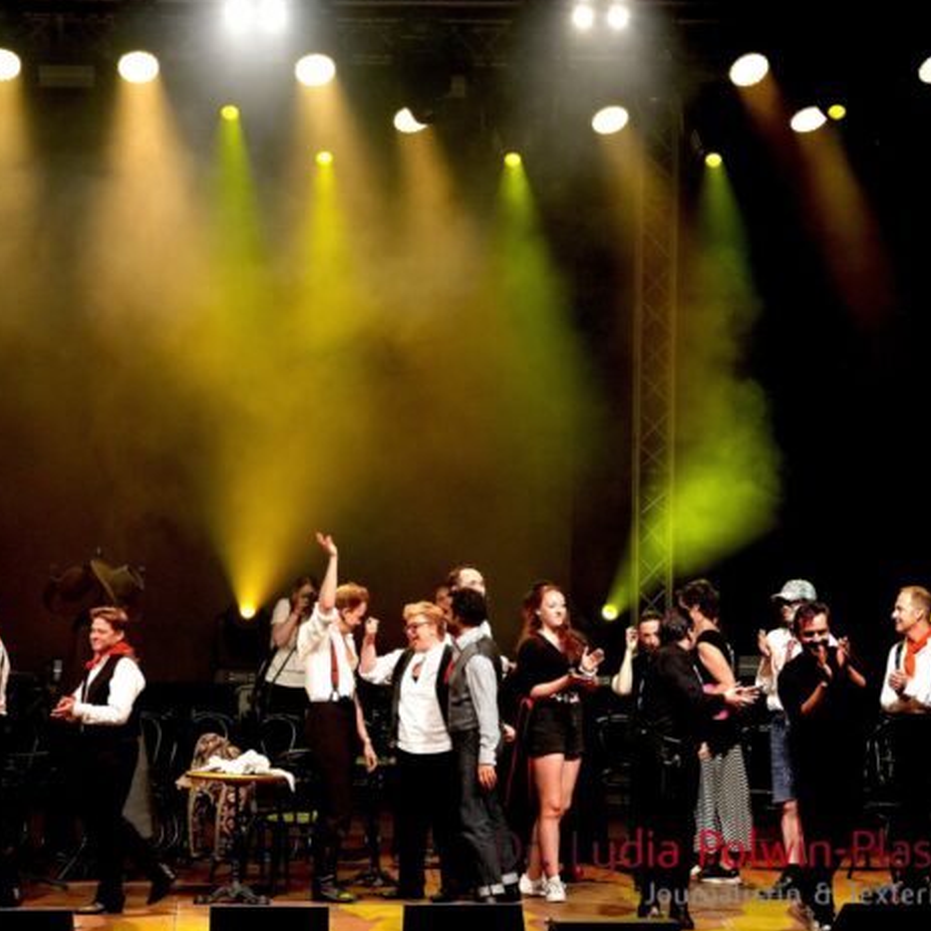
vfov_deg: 10.2
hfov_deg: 10.2
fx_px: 5234
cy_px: 465
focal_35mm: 172
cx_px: 433
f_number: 5
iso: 2000
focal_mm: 82
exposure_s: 1/160
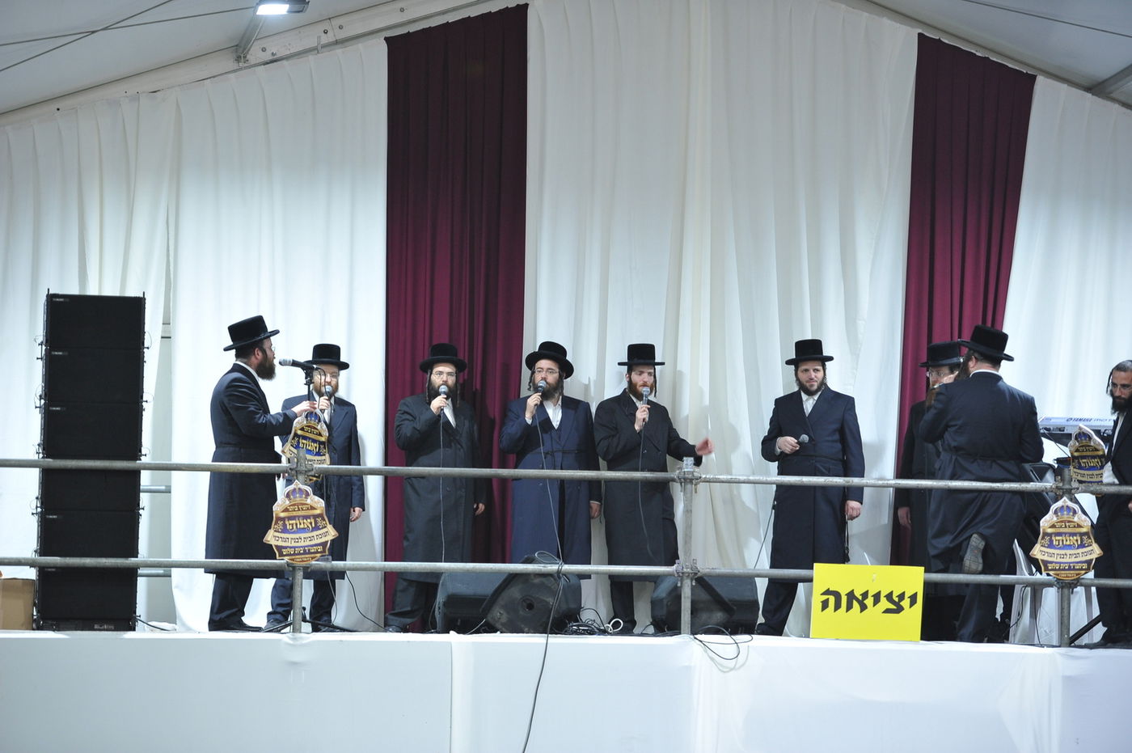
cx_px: 566
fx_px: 3833
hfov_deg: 16.8
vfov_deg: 11.2
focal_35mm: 122
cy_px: 376
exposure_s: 1/80
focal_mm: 122
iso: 1250
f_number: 2.8
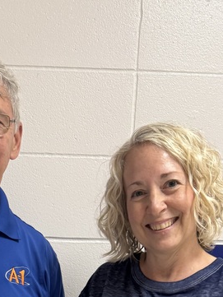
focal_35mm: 68
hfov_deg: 21.1
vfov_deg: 25.1
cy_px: 375
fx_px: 584
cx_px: 16
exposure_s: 1/60
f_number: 1.78
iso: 250
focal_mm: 6.76
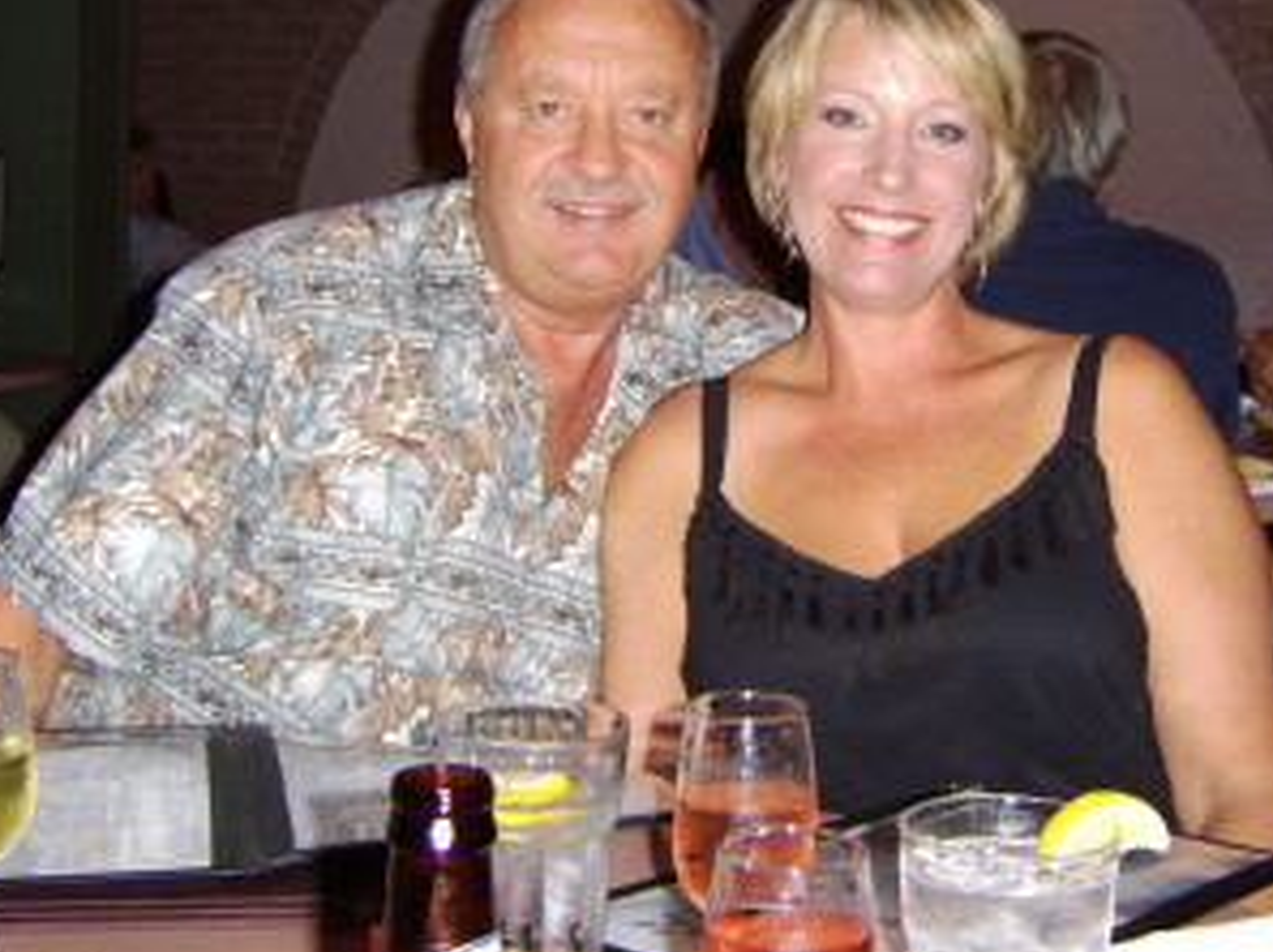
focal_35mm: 47
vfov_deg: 30.5
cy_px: 302
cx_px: 729
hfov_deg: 40.4
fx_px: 1726
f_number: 2.7
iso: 141
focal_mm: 8.13
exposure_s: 1/30
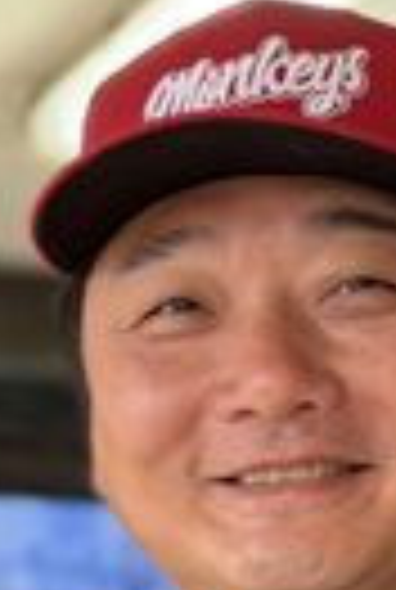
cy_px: 468
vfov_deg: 13.4
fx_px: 2495
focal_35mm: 152
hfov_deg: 9.0
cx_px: 360
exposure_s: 1/95
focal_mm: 6.76
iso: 100
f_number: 1.78
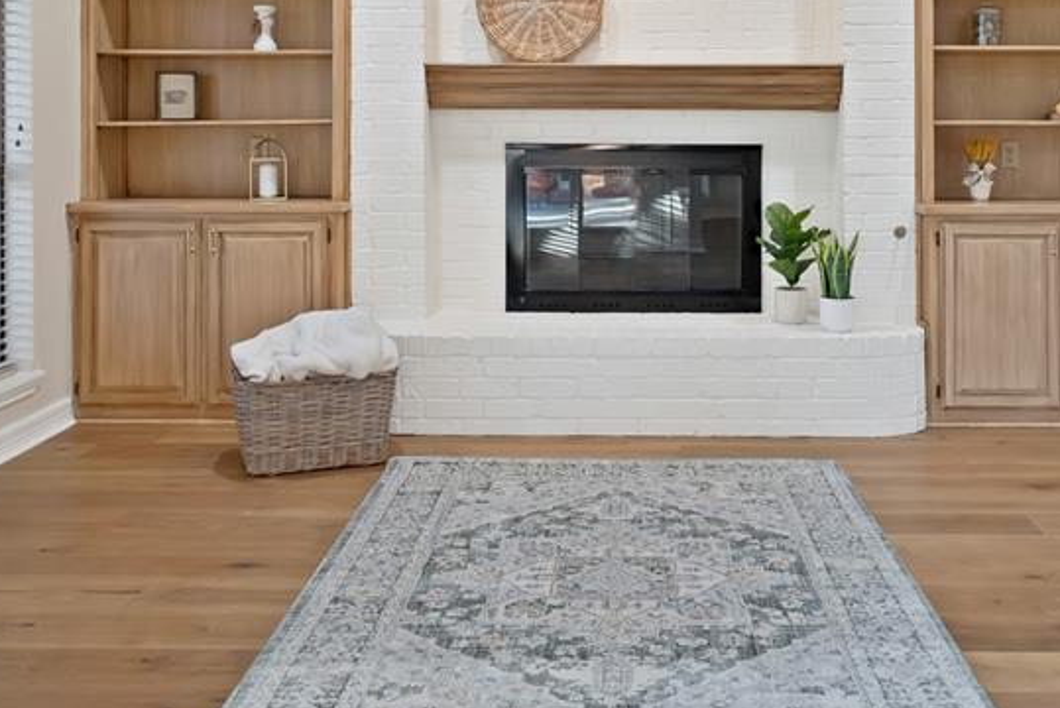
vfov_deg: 34.5
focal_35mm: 38
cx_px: 631
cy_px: 193
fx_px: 1119
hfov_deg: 50.4
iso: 640
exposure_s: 1
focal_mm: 20
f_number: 9
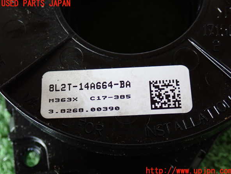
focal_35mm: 55
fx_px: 367
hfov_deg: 34.9
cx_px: 117
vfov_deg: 26.6
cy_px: 87
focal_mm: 9.65
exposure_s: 1/40
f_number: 3.3
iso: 800
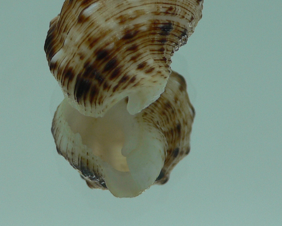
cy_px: 42
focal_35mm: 71
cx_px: 122
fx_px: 593
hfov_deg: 26.7
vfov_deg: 21.3
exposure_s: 1/80
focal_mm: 4.6
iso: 80
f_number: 2.8
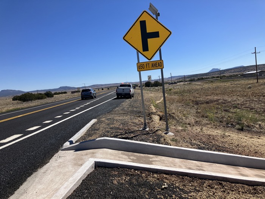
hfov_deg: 63.4
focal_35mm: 28
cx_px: 132
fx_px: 214
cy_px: 100
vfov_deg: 49.7
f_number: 1.8
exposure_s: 1/3040
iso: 32
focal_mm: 3.99
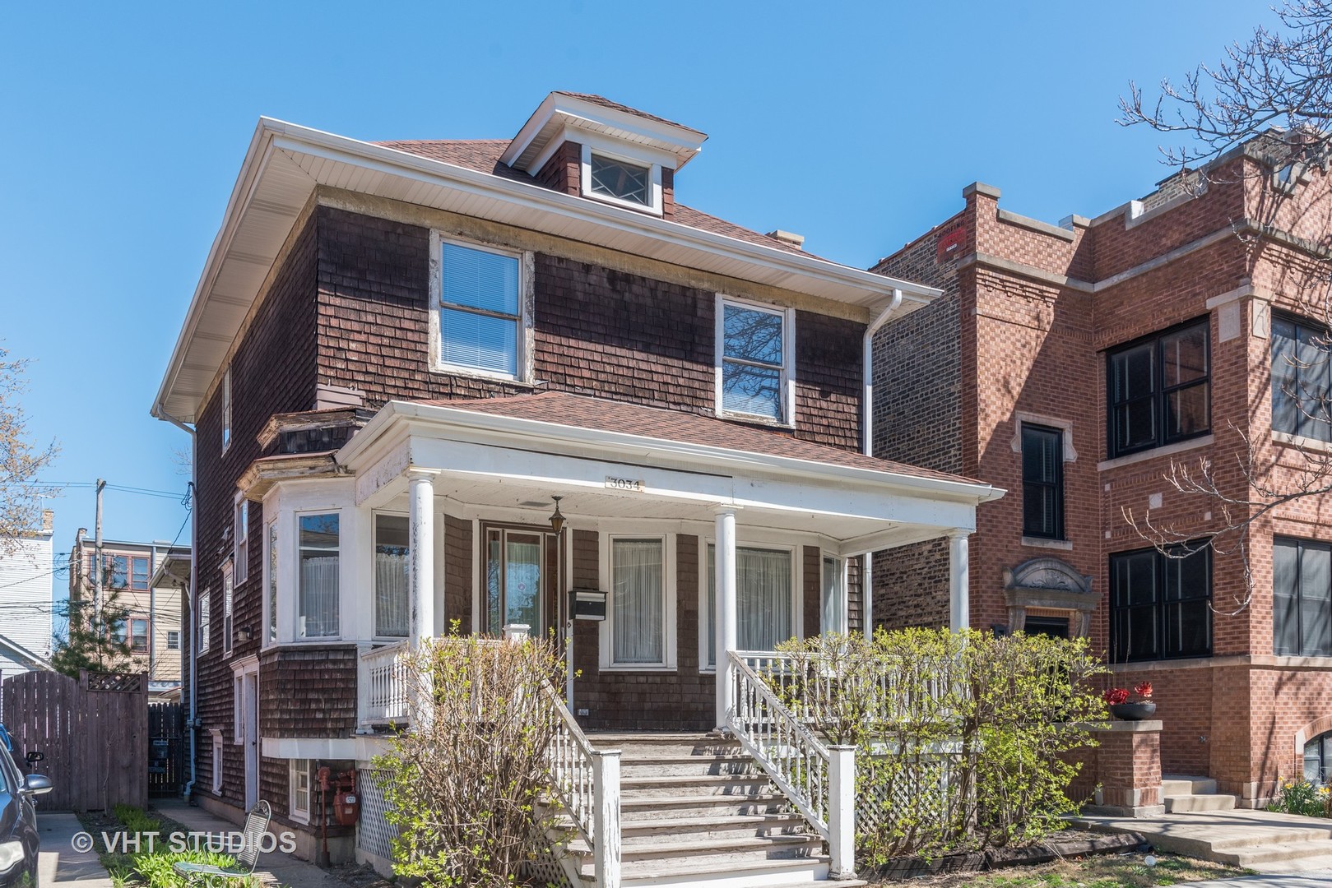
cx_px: 666
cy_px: 444
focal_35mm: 28
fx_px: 1036
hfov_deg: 65.5
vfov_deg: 46.4
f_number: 8
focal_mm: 28
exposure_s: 1/250
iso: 200
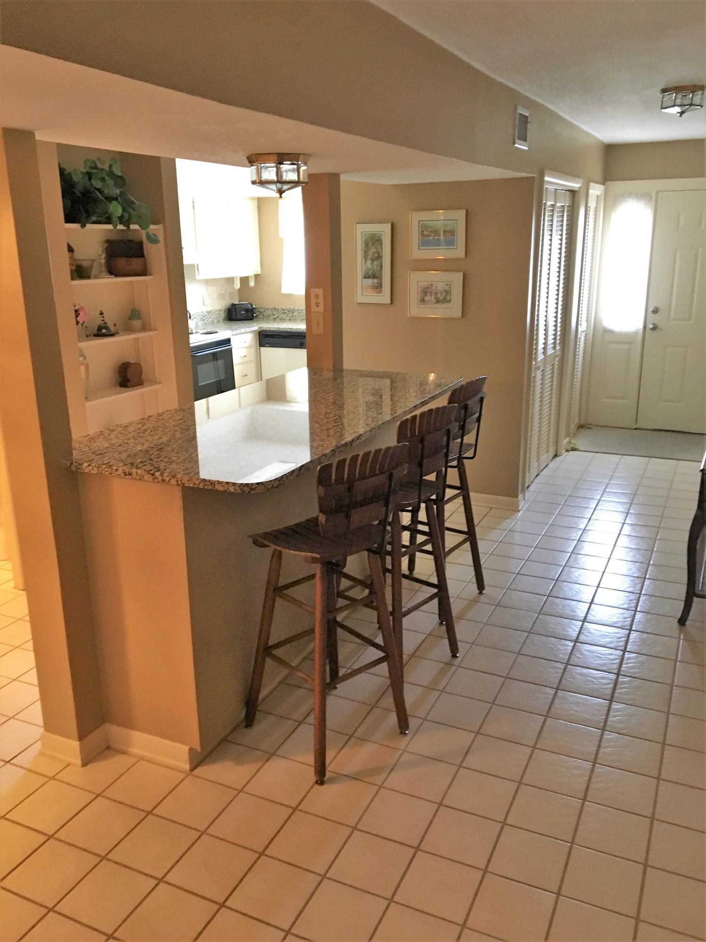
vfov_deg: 61.7
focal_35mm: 29
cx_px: 353
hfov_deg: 48.2
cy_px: 471
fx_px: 789
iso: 200
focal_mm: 4.15
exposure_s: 1/24
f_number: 2.2
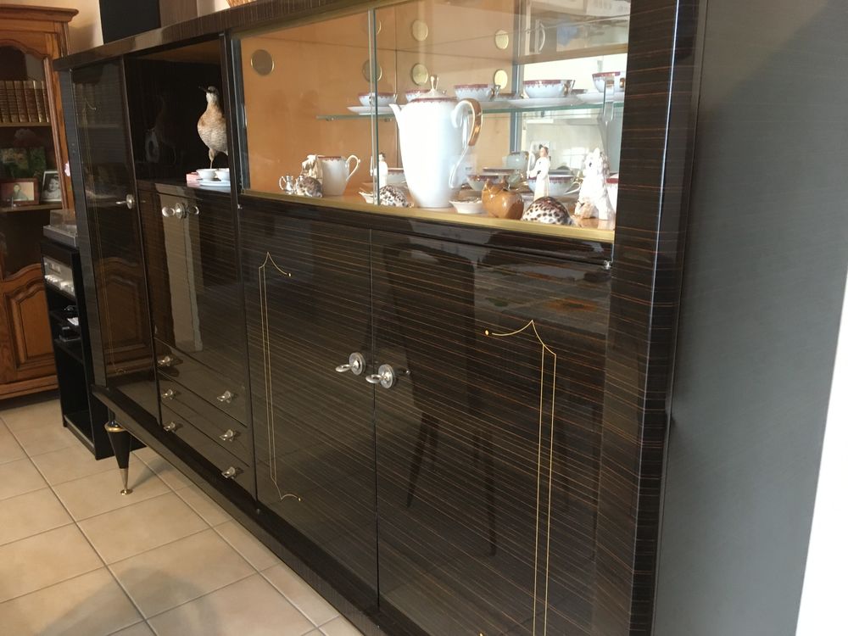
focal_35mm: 29
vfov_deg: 48.2
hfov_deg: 61.7
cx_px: 424
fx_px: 710
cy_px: 318
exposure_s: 1/20
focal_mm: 4.15
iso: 200
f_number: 2.2
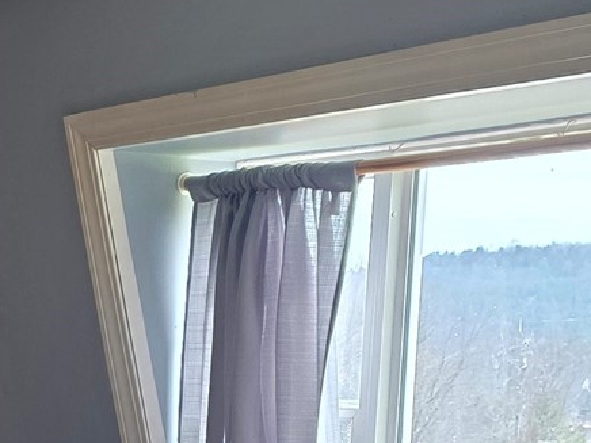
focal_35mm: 108
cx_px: -319
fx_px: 1844
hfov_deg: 16.5
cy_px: 523
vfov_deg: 13.4
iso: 200
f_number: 1.7
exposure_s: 1/180
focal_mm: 6.3
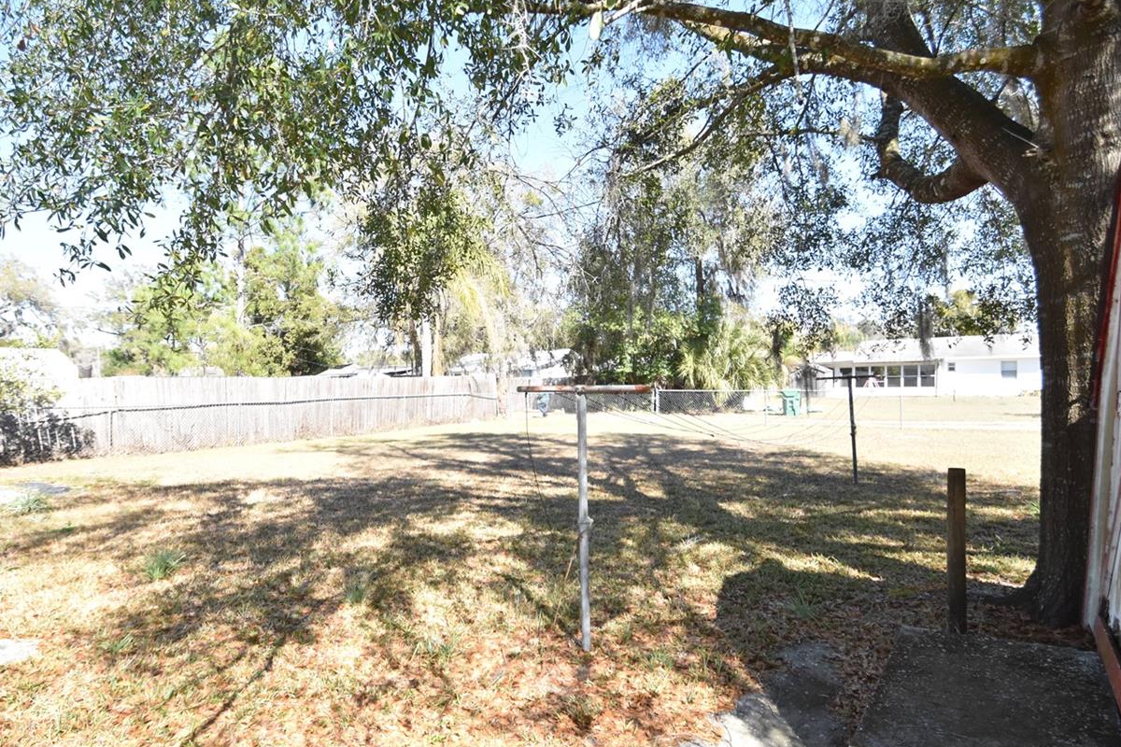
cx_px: 501
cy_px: 400
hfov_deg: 83.7
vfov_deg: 61.9
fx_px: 623
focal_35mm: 20
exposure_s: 1/1500
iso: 800
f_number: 3.5
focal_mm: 10
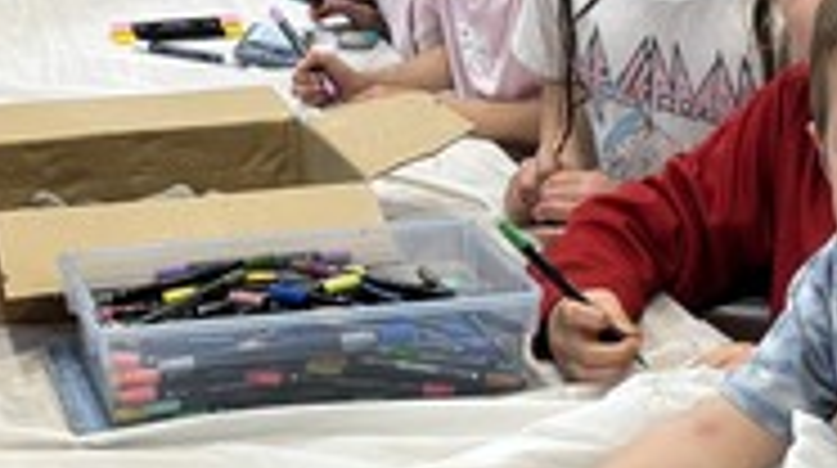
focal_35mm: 122
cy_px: 140
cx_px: 234
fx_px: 2704
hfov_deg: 17.5
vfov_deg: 9.9
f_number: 1.6
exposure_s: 1/63
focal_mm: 5.96
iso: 125
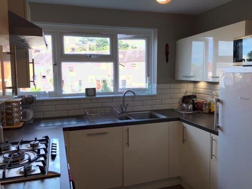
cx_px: 126
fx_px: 211
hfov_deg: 61.7
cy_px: 94
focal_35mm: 29
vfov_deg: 48.2
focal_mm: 4.15
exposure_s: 1/100
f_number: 2.2
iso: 25
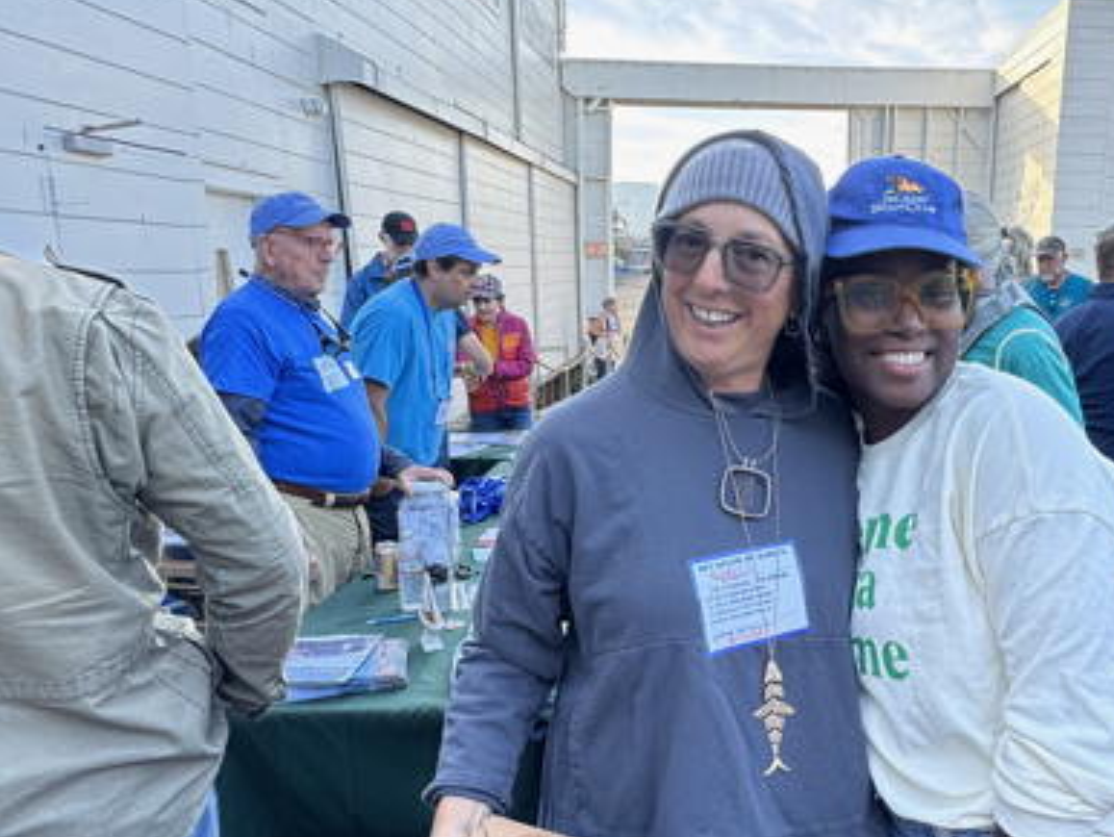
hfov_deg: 60.3
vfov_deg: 48.2
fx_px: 934
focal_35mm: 29
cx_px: 736
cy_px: 456
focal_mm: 2.22
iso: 40
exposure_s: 1/115
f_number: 2.2
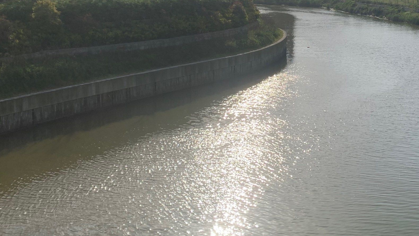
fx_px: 544
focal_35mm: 49
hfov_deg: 40.7
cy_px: 35
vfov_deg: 23.9
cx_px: 324
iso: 25
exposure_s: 1/2257
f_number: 1.8
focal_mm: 4.25
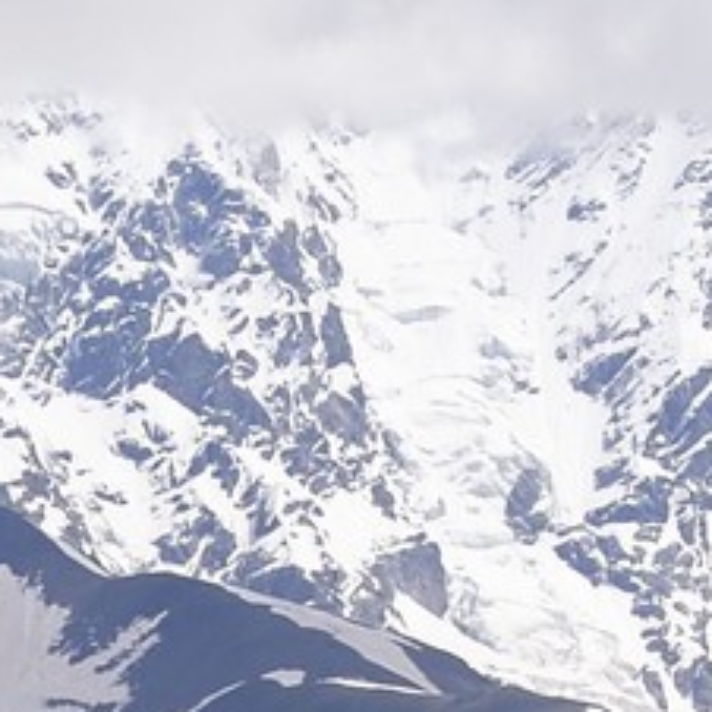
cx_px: -230
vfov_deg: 4.6
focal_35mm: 361
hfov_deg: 4.8
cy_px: 2248
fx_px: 8401
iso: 200
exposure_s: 1/320
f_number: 13
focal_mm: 40
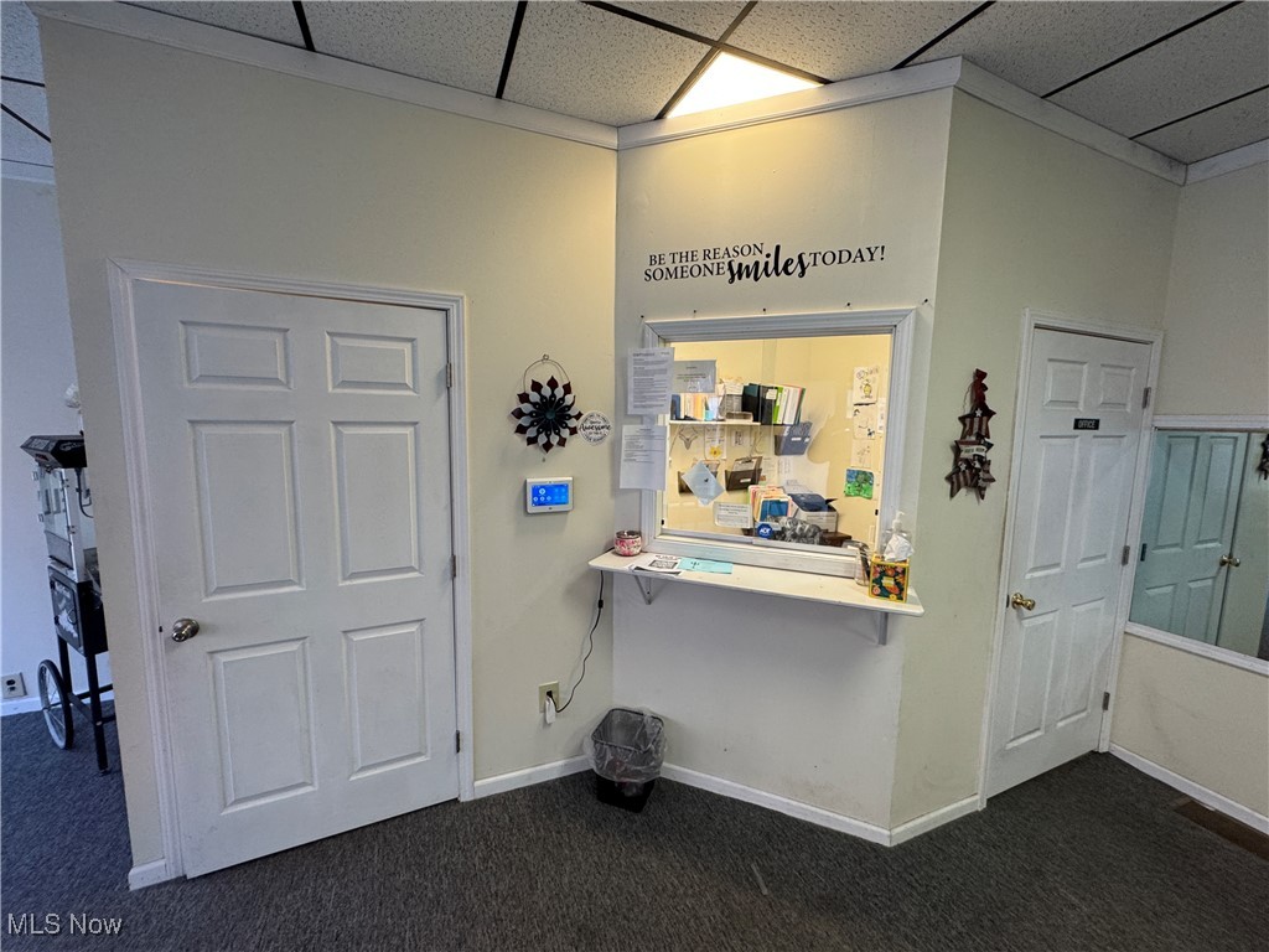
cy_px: 476
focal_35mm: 14
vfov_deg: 85.7
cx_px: 634
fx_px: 513
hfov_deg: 102.1
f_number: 2.2
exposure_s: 1/60
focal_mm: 2.22
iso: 160
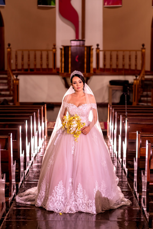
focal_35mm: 85
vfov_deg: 23.9
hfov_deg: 16.1
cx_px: 76
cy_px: 114
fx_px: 542
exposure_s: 1/200
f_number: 2.8
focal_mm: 85
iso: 800
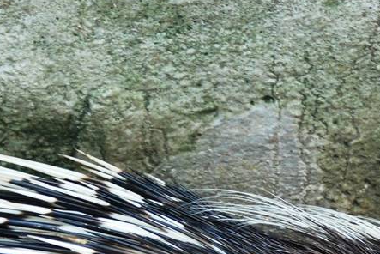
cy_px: 369
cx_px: 187
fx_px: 4922
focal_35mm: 466
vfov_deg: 2.9
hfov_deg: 4.4
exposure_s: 1/100
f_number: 4
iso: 400
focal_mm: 86
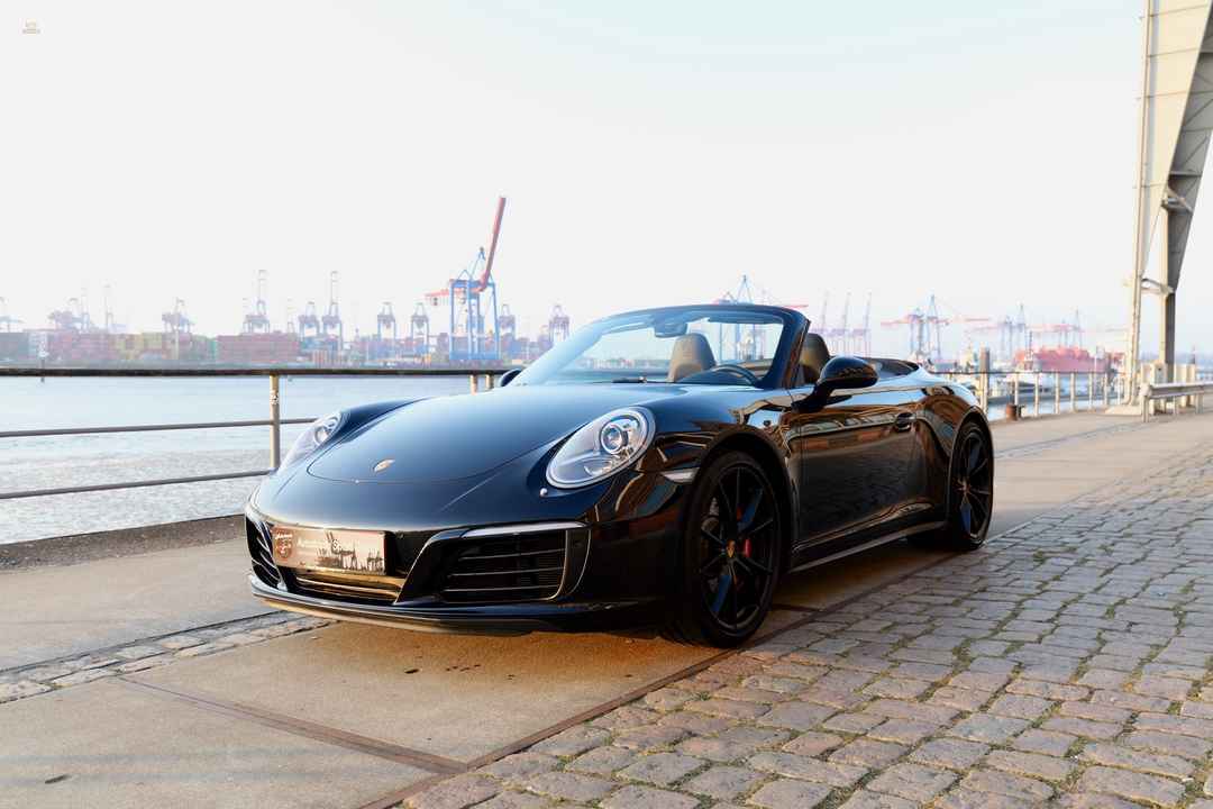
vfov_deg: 42.3
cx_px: 606
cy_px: 404
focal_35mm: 31
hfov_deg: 60.3
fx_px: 1044
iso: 160
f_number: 4.2
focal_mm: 31
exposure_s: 1/60
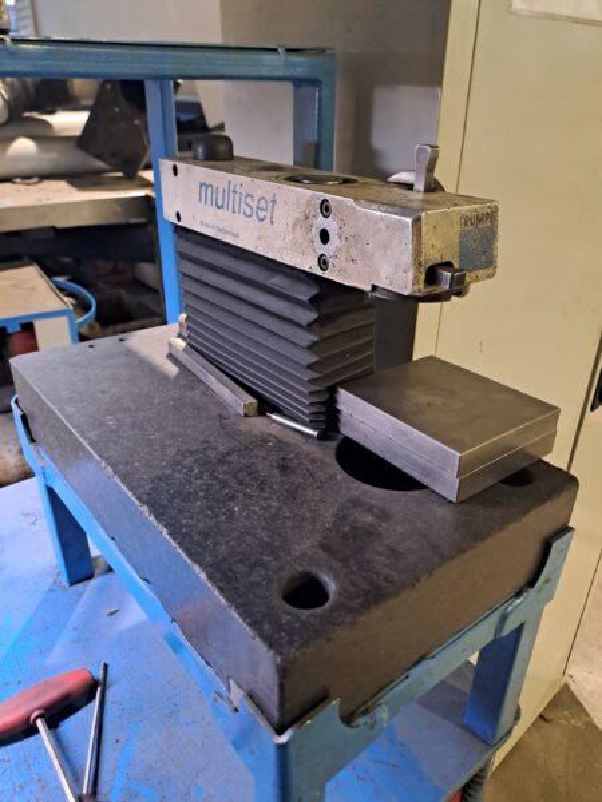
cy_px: 401
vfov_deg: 69.4
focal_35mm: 25
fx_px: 580
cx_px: 301
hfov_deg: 54.9
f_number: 1.8
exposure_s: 1/25
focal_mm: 4.65
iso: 320
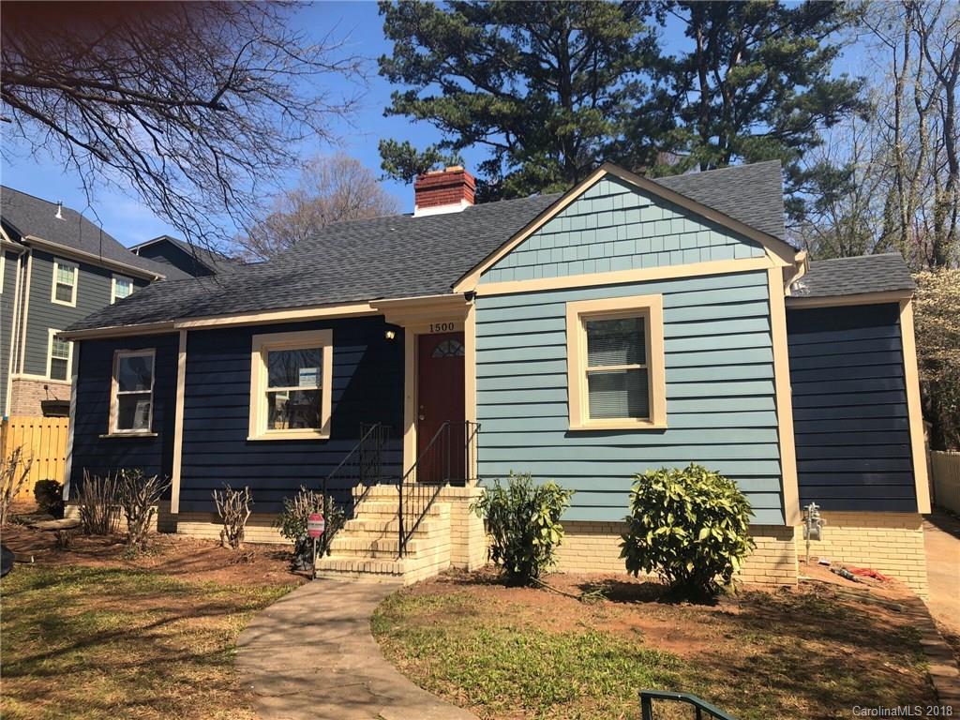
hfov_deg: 63.4
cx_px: 480
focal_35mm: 28
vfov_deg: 49.7
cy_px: 360
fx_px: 777
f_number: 1.8
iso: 20
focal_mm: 3.99
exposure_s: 1/1372
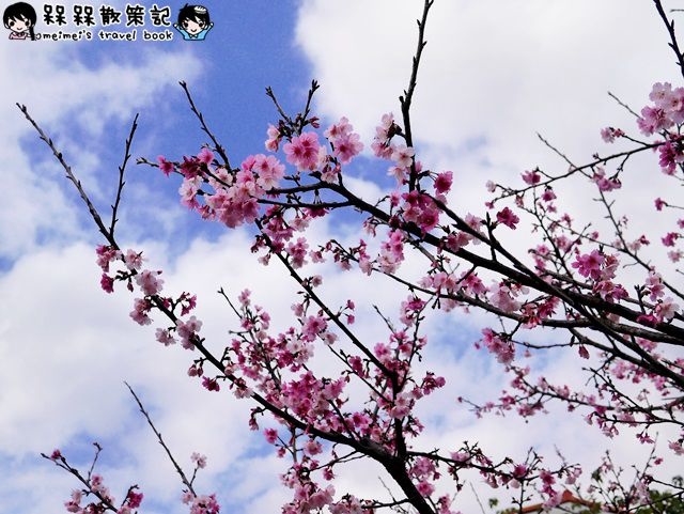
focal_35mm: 42
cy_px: 257
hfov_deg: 44.8
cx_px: 342
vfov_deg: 34.4
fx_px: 831
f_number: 4.6
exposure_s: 1/4000
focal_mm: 21
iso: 200
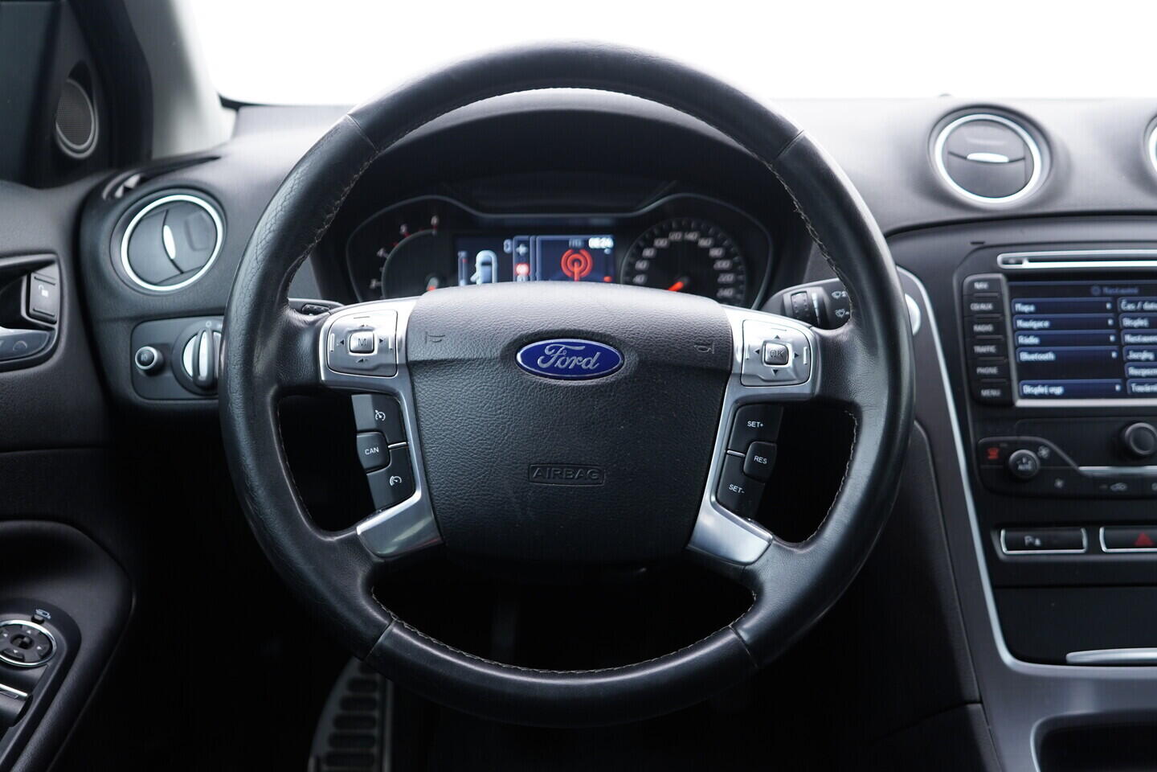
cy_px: 386
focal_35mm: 36
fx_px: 1157
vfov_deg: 36.9
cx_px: 578
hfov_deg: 53.1
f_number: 2.8
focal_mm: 24
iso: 320
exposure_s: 1/40
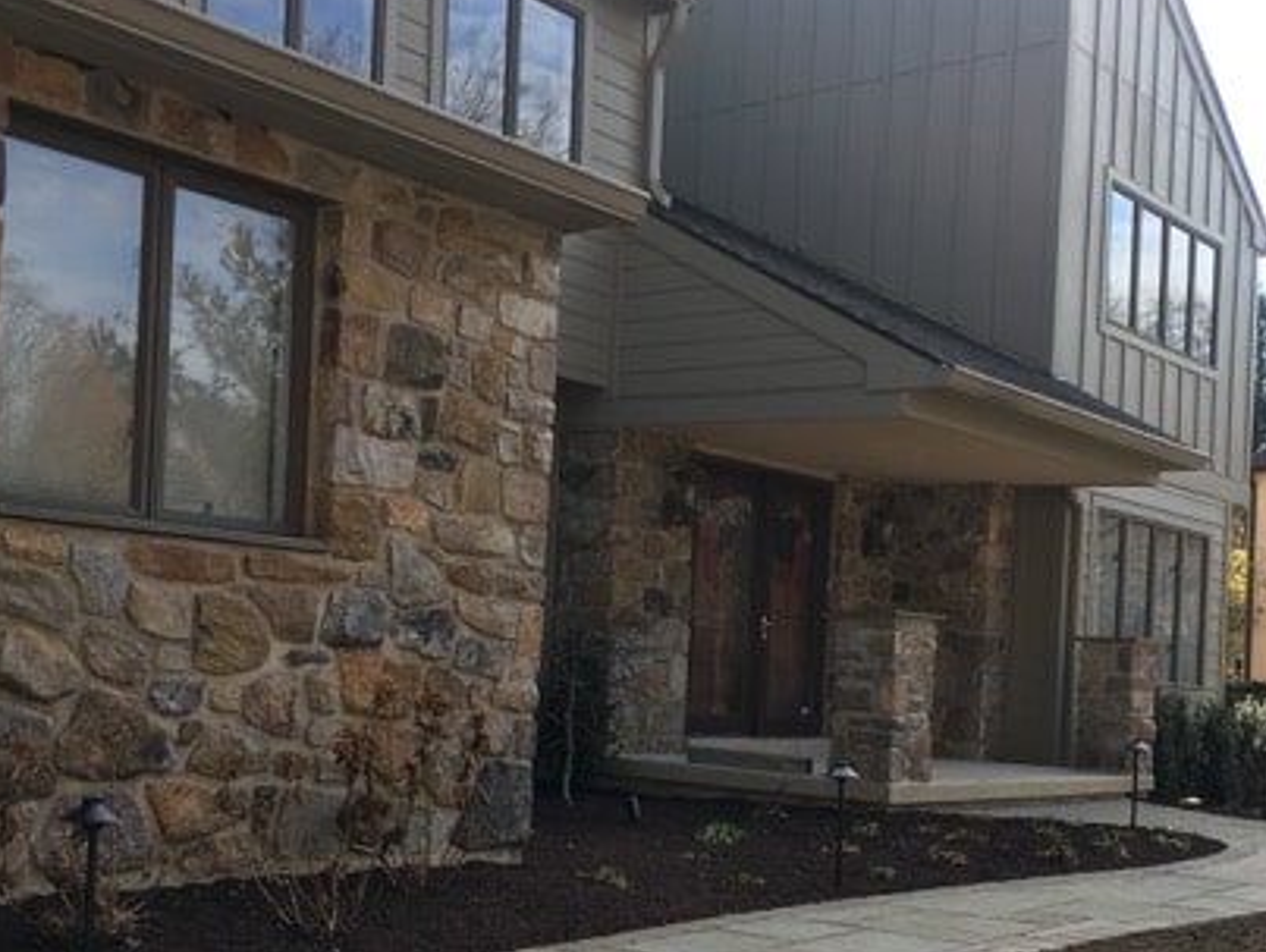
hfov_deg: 40.8
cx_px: 817
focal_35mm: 46
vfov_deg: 31.1
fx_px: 1684
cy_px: 704
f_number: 2.2
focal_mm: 4.15
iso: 25
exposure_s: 1/493
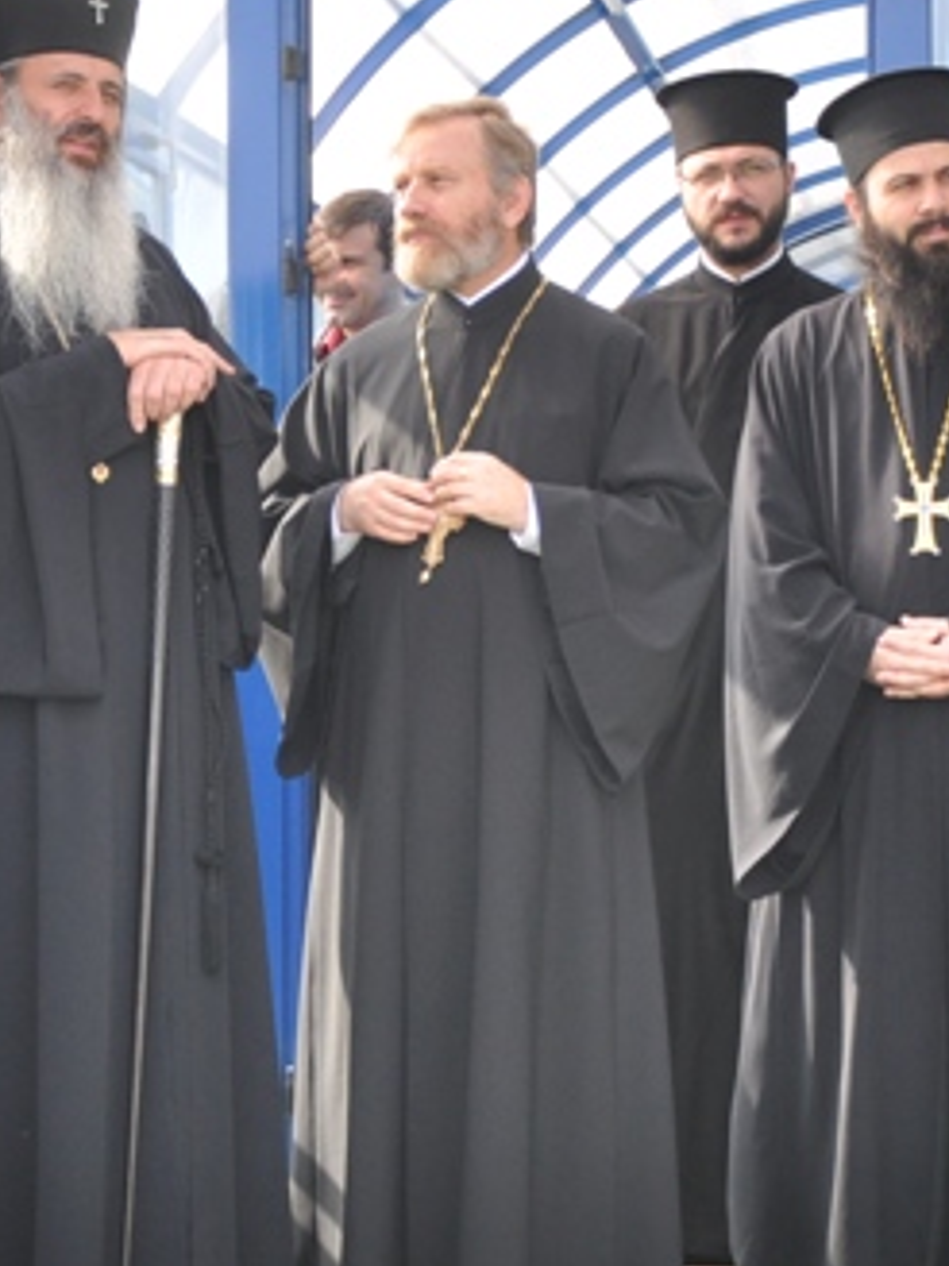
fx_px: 5775
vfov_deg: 12.5
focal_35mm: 158
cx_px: 552
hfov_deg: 9.4
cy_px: 602
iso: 320
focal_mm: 40
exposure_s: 1/400
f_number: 10
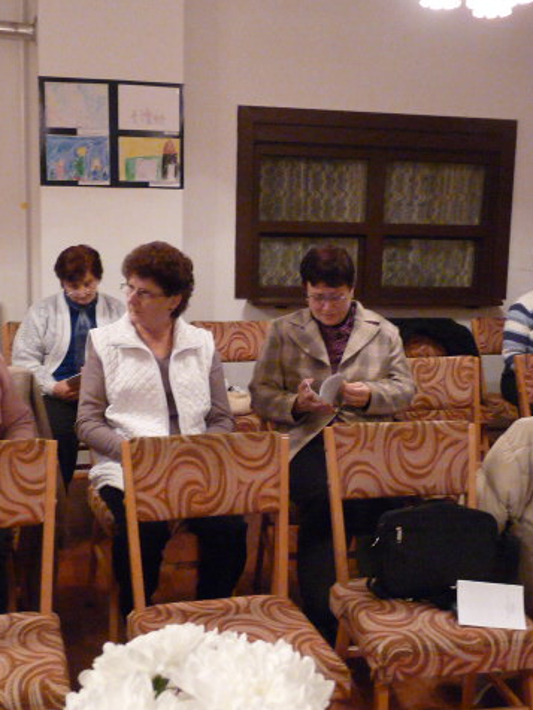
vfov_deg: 43.9
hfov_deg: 33.6
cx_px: 275
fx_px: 883
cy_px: 356
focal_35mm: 43
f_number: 2.8
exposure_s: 1/30
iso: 800
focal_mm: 4.8
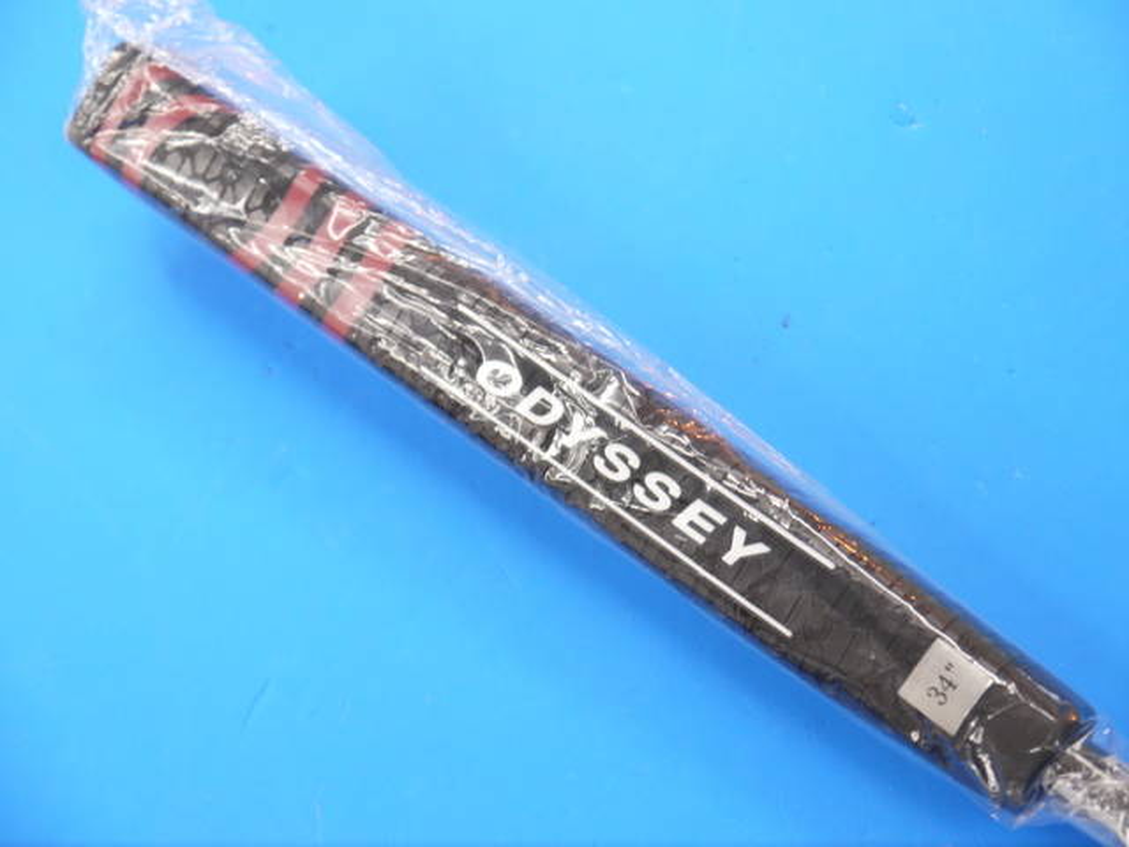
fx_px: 2740
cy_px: 424
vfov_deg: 17.6
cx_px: 564
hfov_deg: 23.3
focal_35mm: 84
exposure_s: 1/80
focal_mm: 42
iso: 640
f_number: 5.6
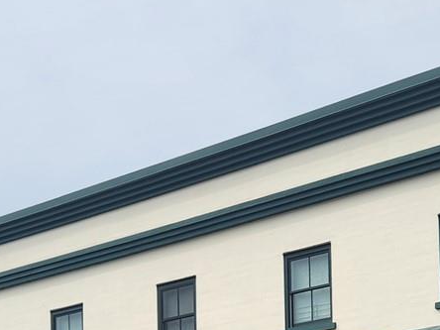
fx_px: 1347
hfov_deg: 18.5
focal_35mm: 106
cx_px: 260
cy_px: 451
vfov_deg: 13.4
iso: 20
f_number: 1.8
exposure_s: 1/1293
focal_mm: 5.4
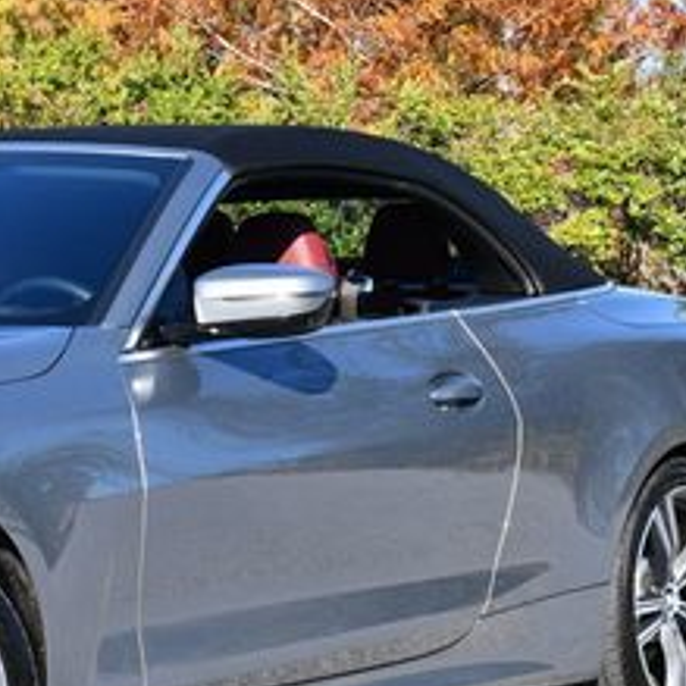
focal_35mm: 169
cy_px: 345
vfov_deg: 10.3
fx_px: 3789
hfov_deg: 10.2
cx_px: -103
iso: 140
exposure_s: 1/250
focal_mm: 34
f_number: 8
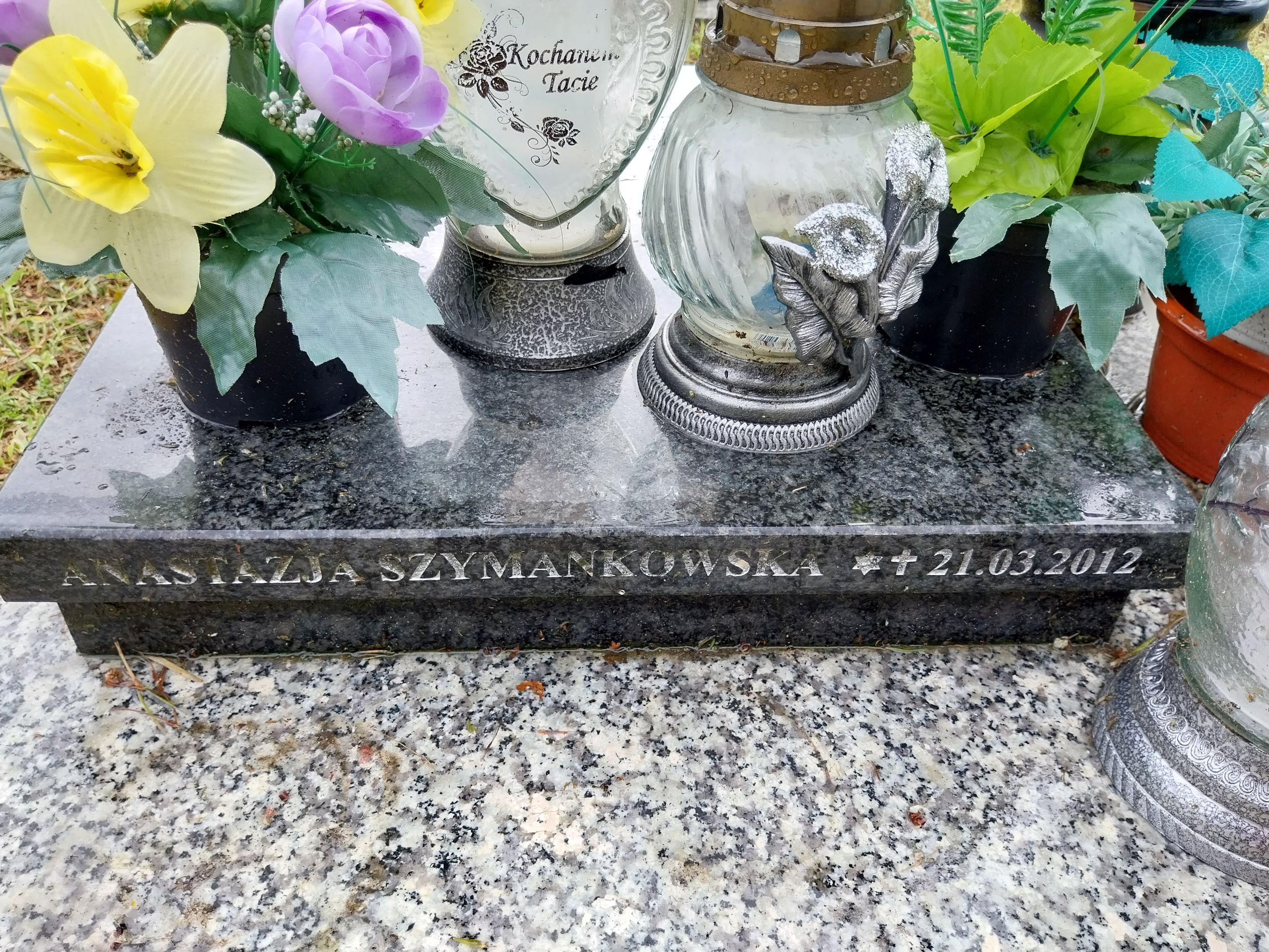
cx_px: 634
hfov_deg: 67.3
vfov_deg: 53.1
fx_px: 953
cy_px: 476
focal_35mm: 26
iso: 25
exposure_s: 1/233
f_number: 1.8
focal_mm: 4
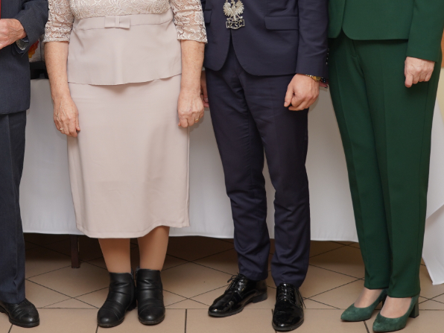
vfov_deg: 16.9
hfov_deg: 22.3
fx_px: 1103
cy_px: 32
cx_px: 60
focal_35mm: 86
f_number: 4
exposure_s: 1/100
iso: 250
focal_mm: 41
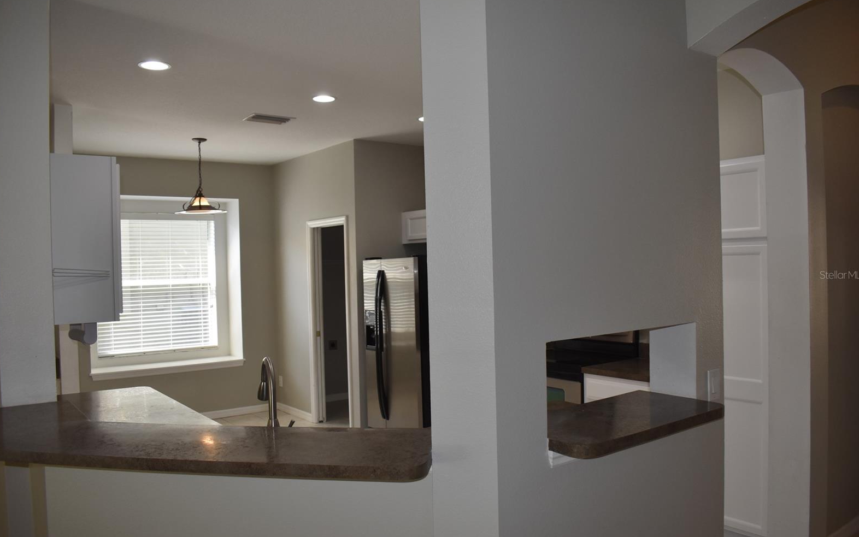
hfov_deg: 66.5
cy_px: 275
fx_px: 656
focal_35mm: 28
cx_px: 431
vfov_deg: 44.6
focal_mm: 18
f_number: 5
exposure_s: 1/200
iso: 500
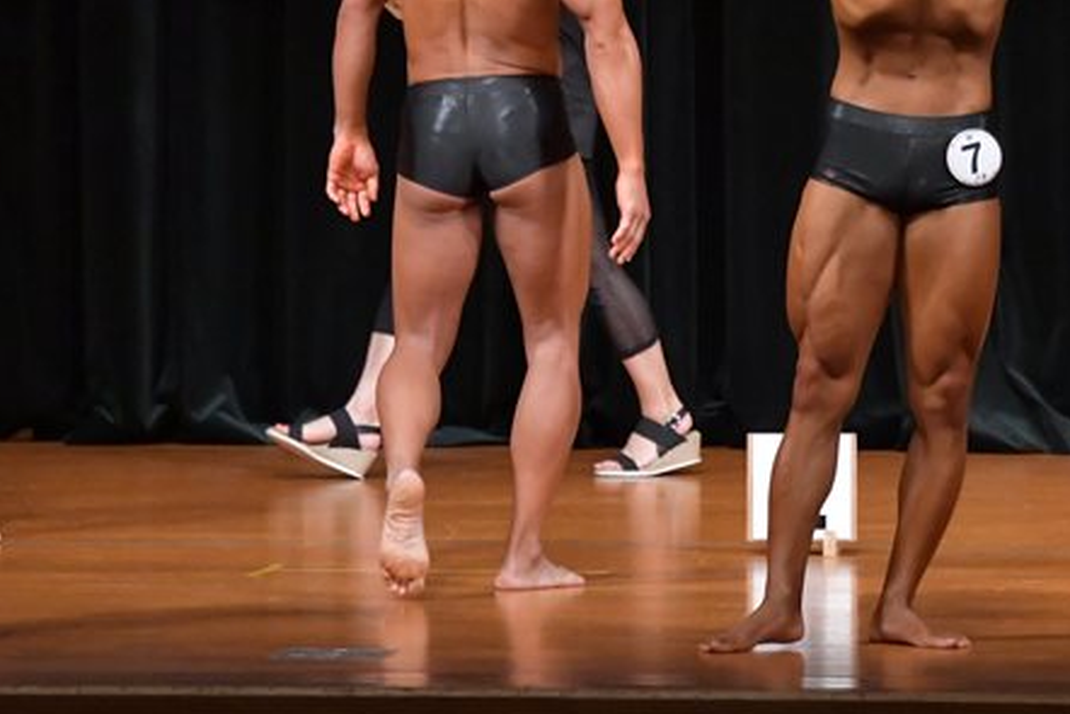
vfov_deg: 3.5
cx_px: 665
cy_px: 119
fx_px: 11714
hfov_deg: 5.2
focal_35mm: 394
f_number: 5.6
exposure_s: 1/400
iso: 6400
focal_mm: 150
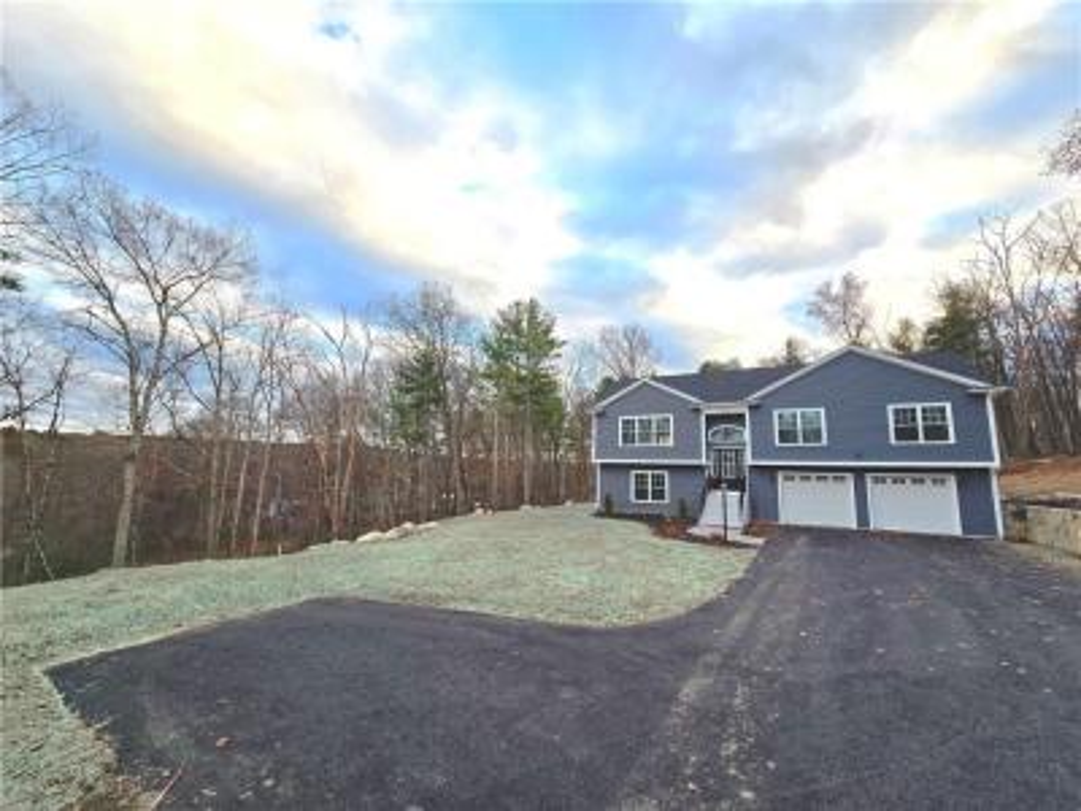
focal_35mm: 13
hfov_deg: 106.2
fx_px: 406
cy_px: 406
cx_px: 540
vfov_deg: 89.9
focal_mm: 2.2
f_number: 2.2
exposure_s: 1/240
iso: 50
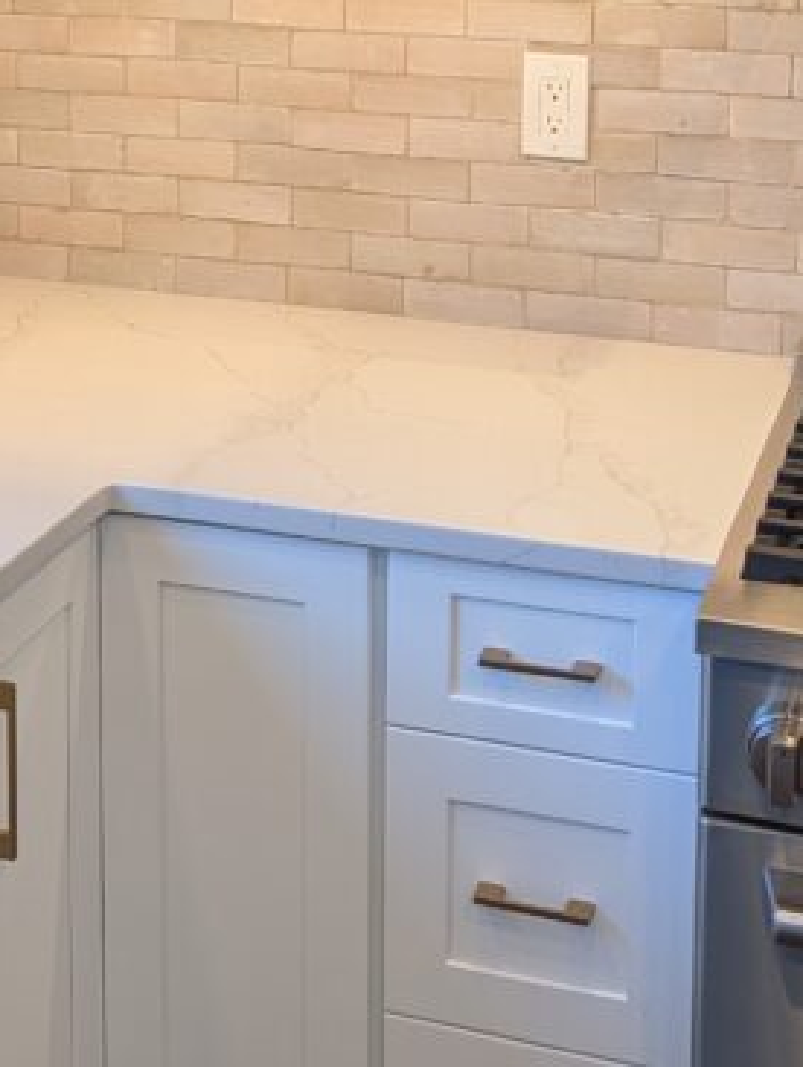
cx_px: 231
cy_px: -3
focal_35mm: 67
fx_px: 2069
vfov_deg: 27.3
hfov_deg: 21.8
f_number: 1.68
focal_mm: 6.9
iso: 107
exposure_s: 1/120
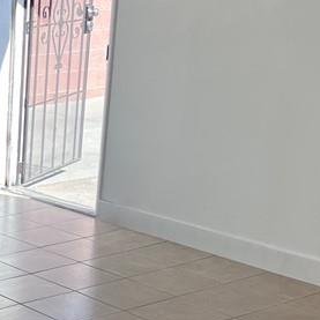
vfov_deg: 19.5
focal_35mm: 85
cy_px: 351
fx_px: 889
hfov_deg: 18.2
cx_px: -157
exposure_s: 1/696
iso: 50
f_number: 1.5
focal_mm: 5.7
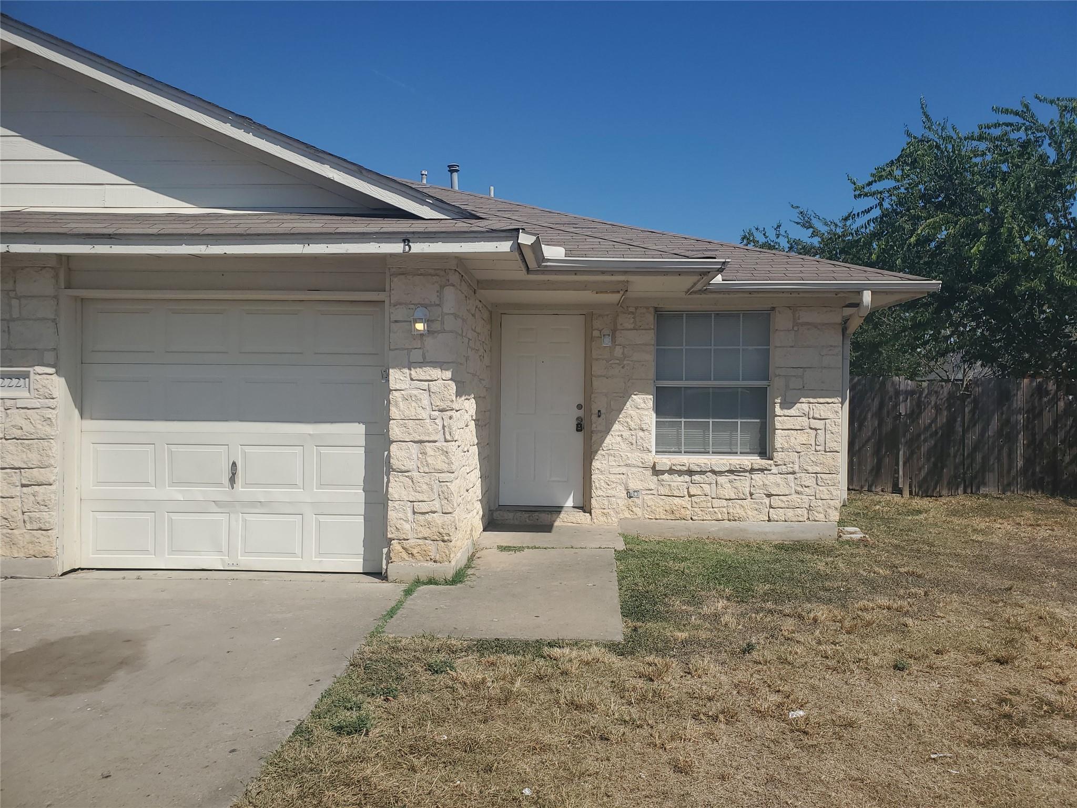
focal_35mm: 26
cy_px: 404
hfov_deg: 67.3
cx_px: 538
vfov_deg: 53.1
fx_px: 809
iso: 50
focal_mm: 4.3
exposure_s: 1/2705
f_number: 2.4
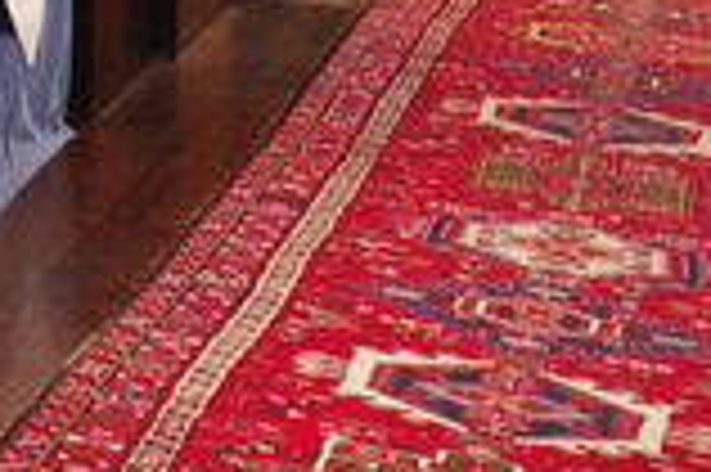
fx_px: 2624
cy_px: -528
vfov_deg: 9.5
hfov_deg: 10.5
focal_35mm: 133
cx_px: -1462
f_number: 16
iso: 100
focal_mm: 21
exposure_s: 1/250
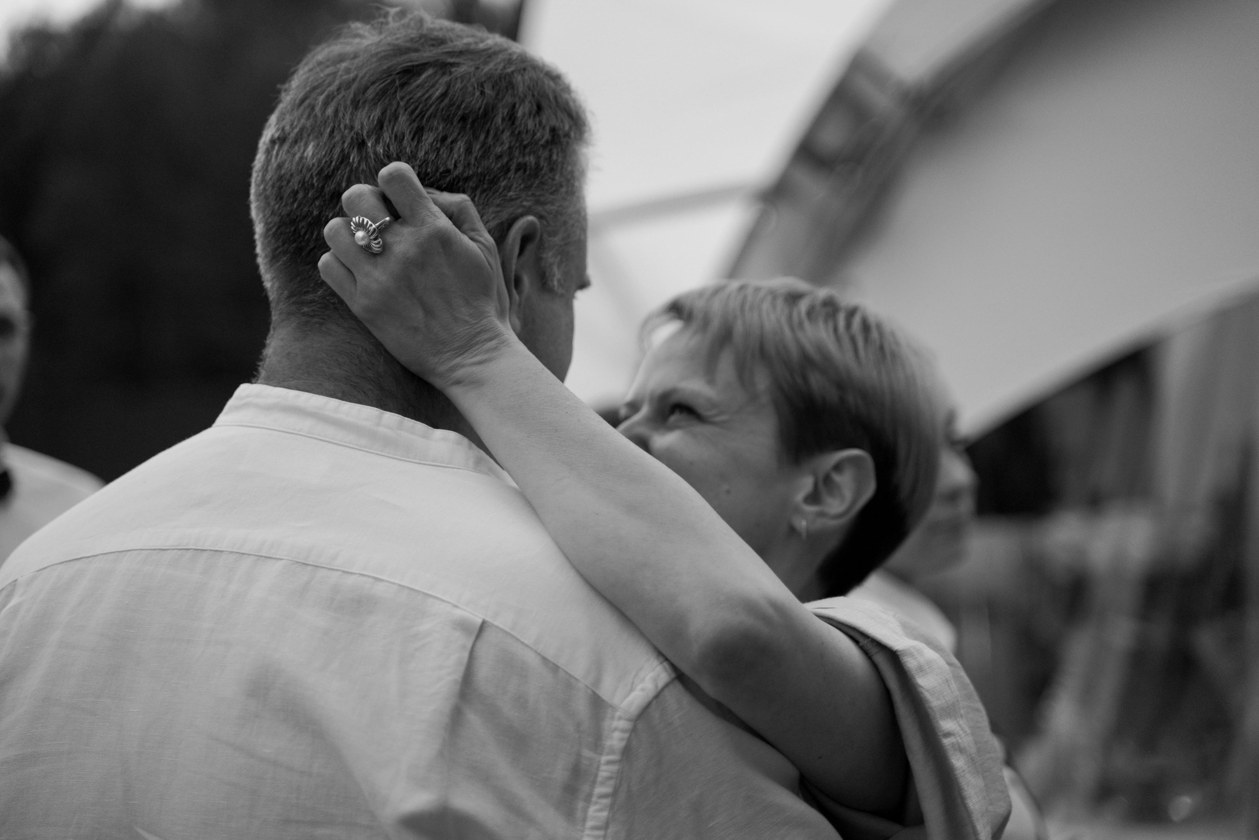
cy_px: 420
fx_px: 2623
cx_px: 630
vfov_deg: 18.2
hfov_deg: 27.0
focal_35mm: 75
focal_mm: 75
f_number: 2.8
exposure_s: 1/400
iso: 1000
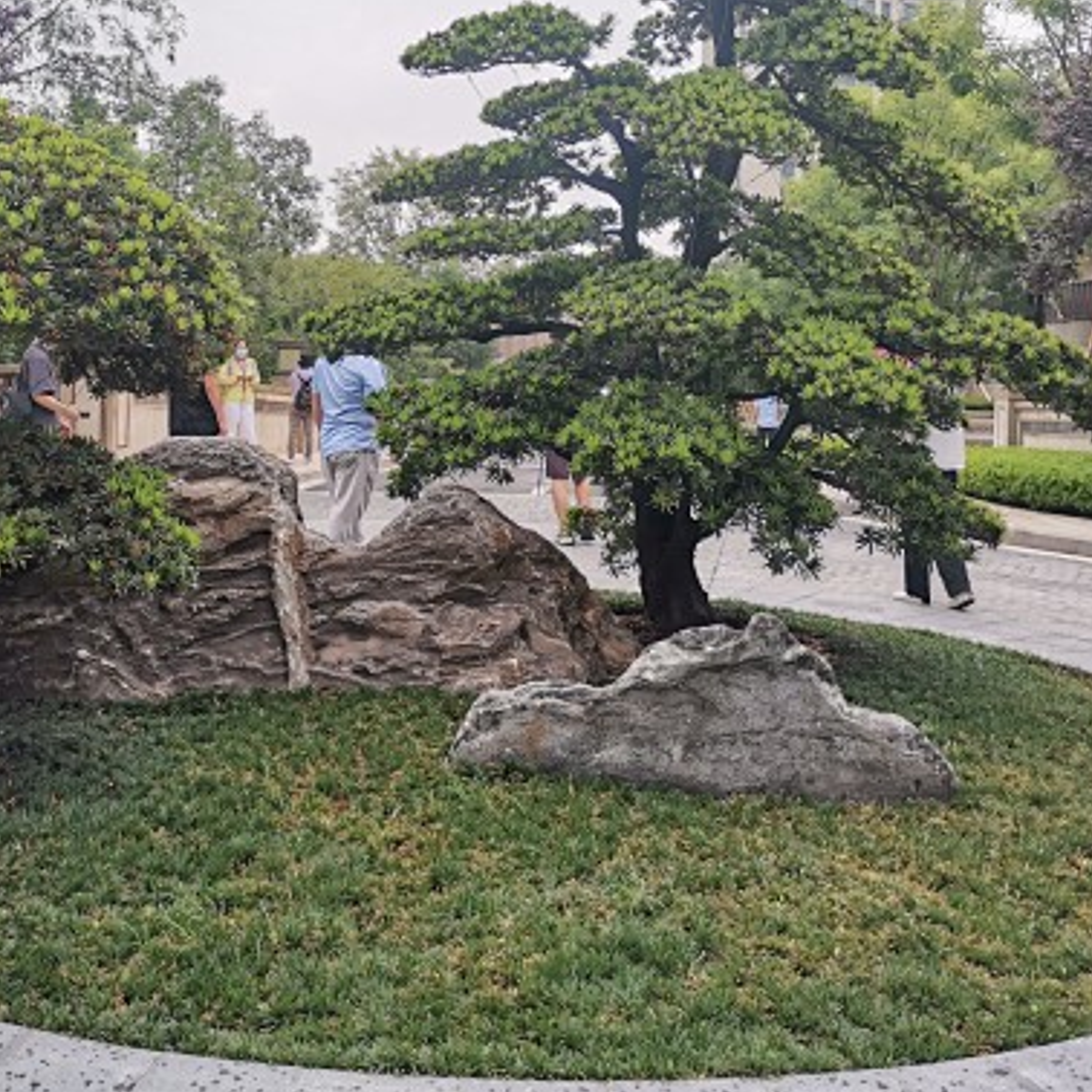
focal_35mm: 40
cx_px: 364
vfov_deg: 41.5
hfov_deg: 41.3
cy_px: 396
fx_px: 1428
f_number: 1.8
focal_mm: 4.75
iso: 50
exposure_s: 1/183
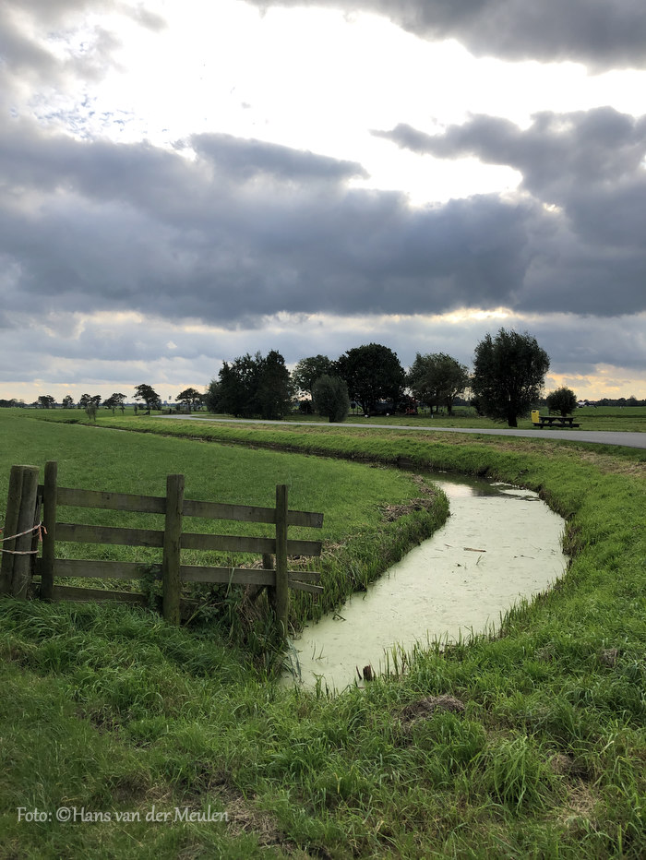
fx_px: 696
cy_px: 430
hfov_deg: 49.8
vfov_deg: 63.4
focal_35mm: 28
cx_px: 323
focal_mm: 3.99
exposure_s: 1/1033
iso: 20
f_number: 1.8
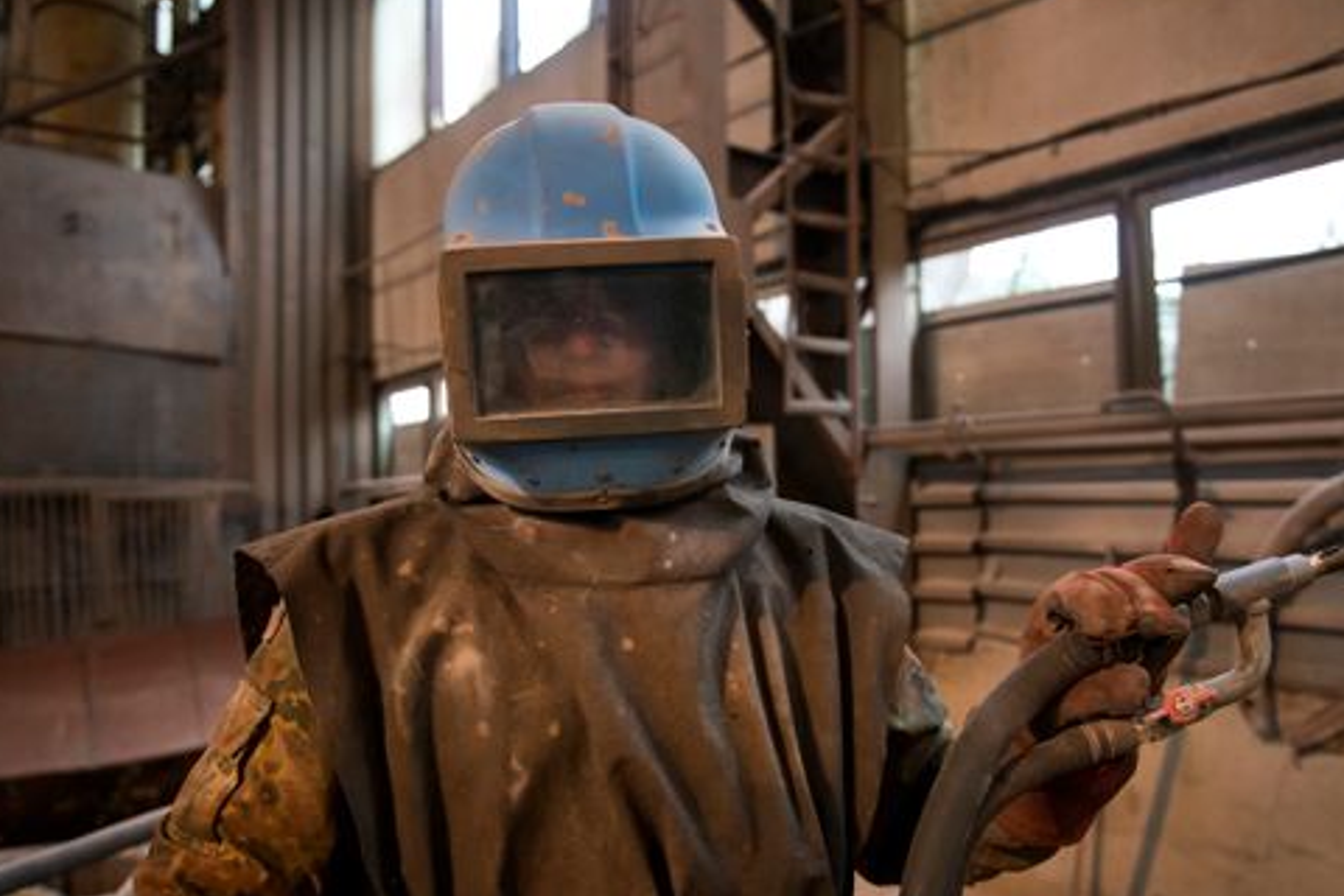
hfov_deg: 61.9
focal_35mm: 30
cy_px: 524
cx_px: 686
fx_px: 1120
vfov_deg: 43.5
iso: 4500
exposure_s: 1/100
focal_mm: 24
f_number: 2.8
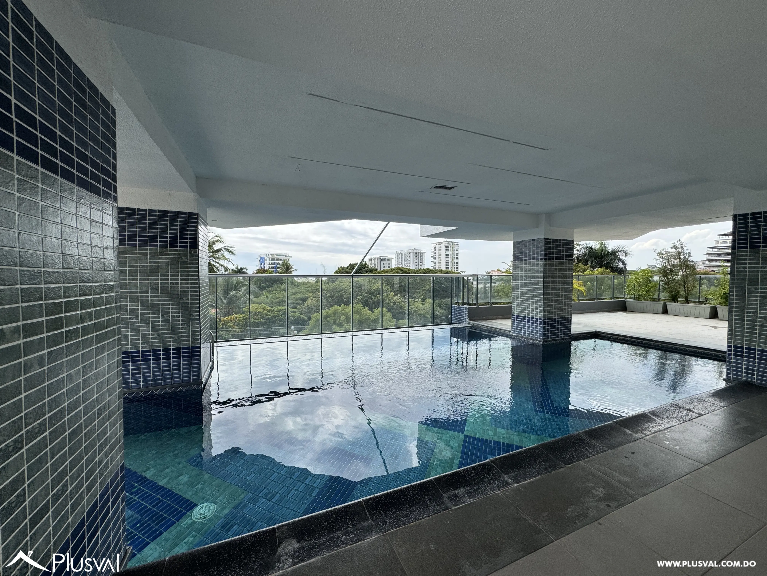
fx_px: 310
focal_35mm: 14
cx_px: 384
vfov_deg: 85.7
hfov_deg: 102.1
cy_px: 288
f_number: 2.2
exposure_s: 1/1395
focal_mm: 2.22
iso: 50
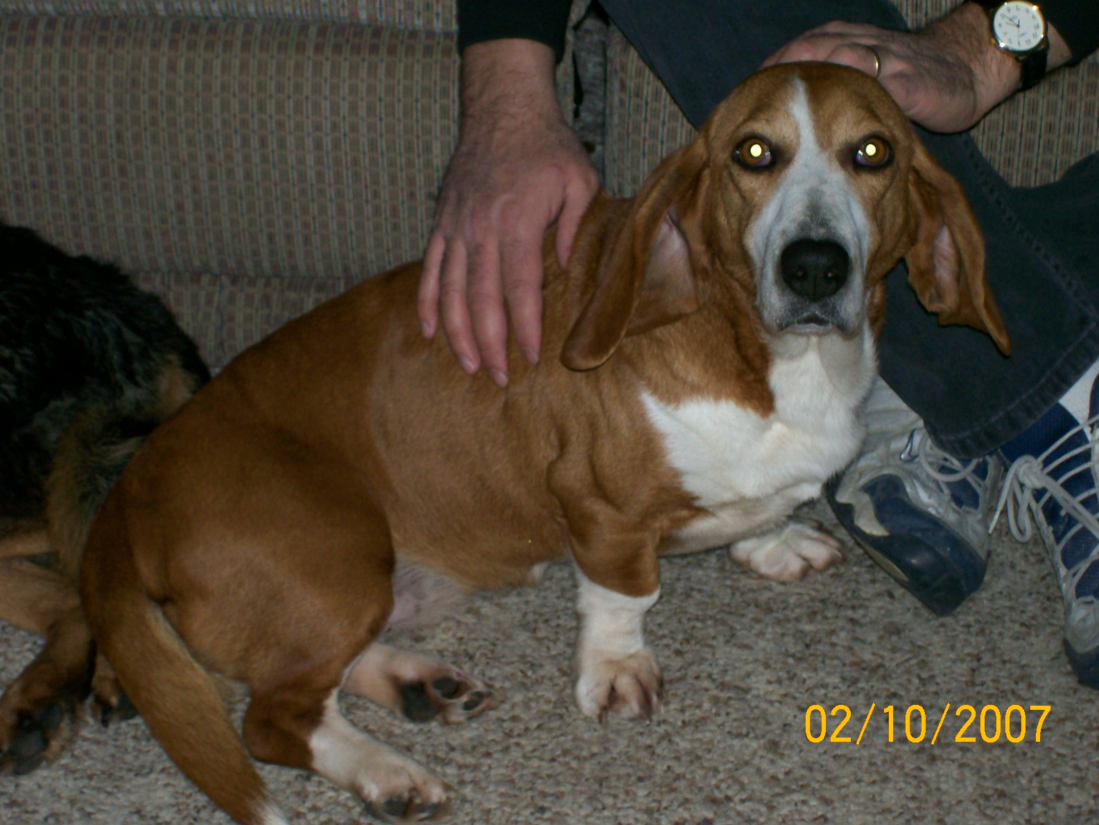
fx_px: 3461
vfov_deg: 13.6
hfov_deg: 18.0
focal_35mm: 109
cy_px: 411
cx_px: 554
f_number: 4.8
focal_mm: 18
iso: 80
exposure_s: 1/125
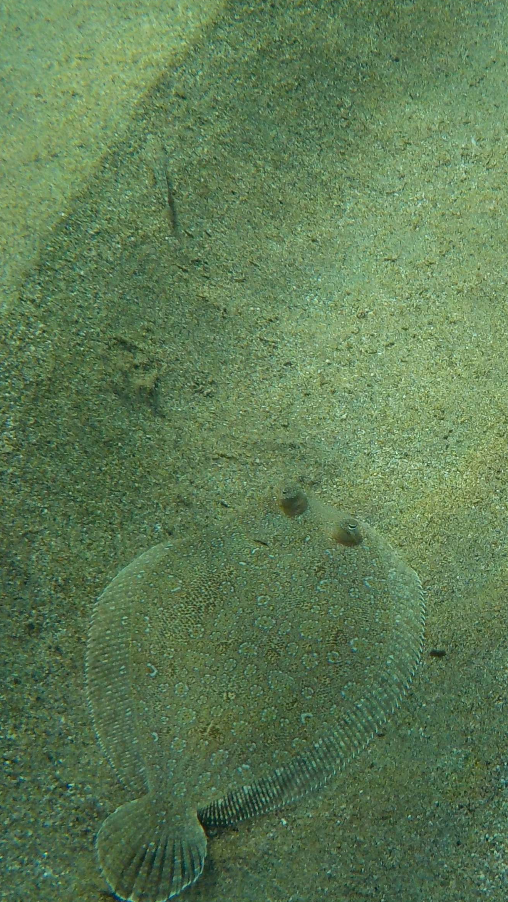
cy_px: 472
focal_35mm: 58
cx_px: 495
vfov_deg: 36.0
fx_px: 1389
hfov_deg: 20.2
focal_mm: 4.1
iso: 125
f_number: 3.3
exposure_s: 1/800
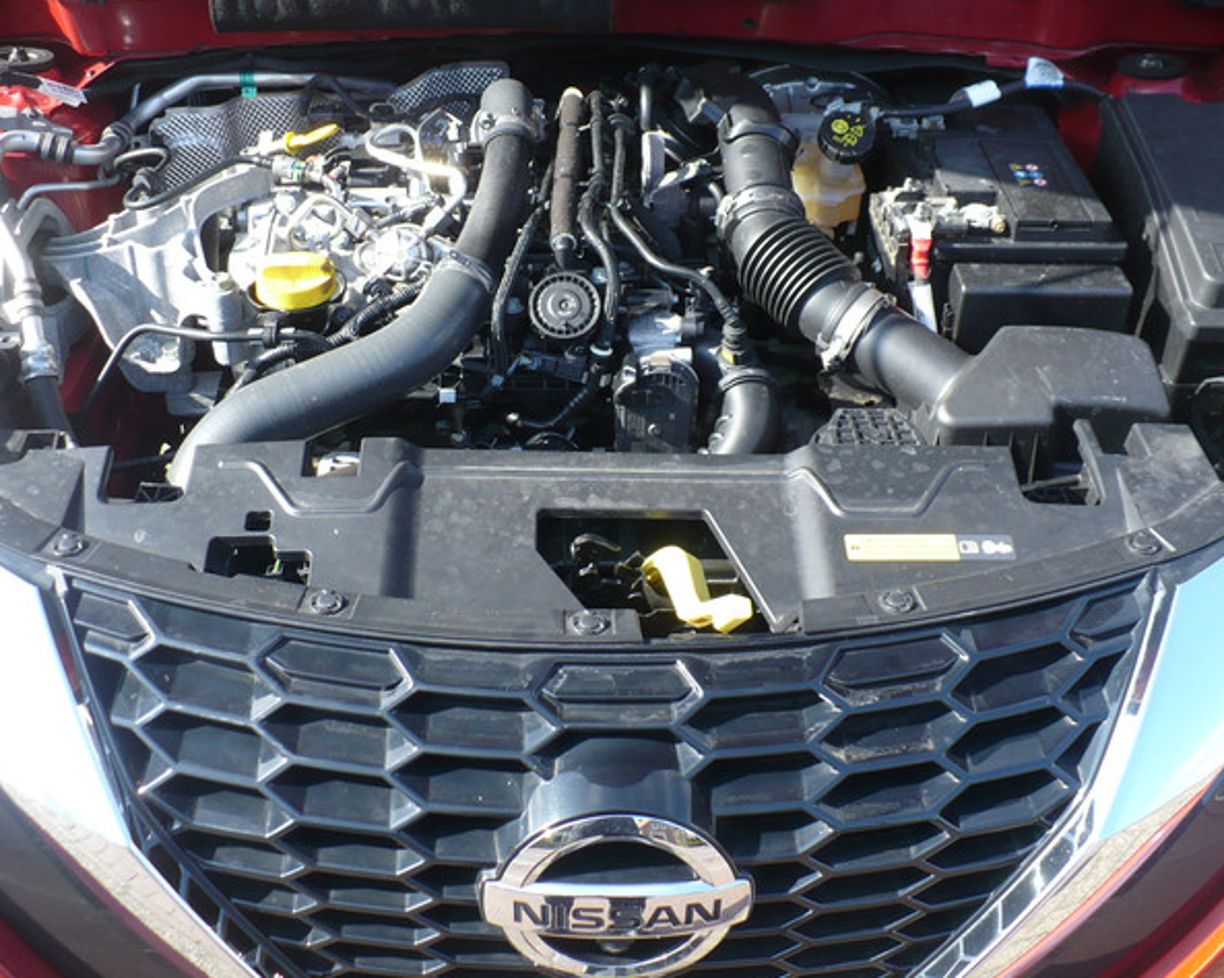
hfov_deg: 46.9
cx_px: 601
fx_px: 1412
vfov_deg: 38.2
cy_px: 493
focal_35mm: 39
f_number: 2.8
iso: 100
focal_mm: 6.1
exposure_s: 1/250
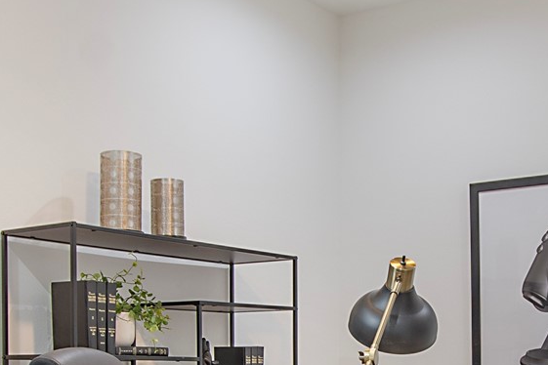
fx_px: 883
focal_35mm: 58
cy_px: 359
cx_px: 402
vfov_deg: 22.5
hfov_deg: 33.9
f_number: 5.6
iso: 100
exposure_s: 1/20
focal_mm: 10
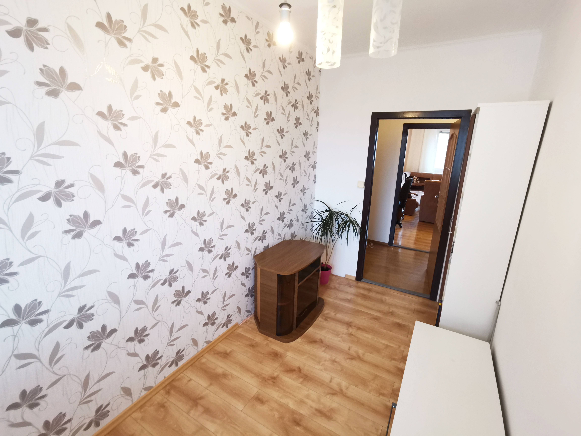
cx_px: 290
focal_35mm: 17
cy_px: 218
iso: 400
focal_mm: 2.23
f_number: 2.2
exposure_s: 1/33.3
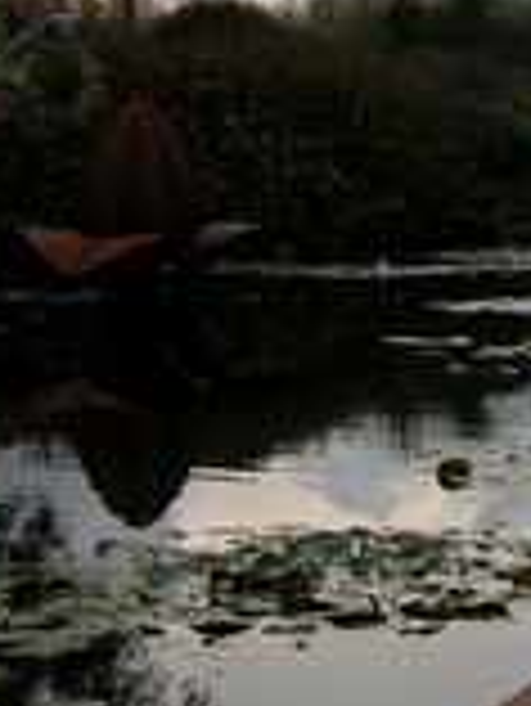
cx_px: 837
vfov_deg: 13.5
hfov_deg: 9.9
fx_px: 2962
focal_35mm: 145
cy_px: 45
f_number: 3.9
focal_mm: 14.7
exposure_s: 1/144
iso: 100
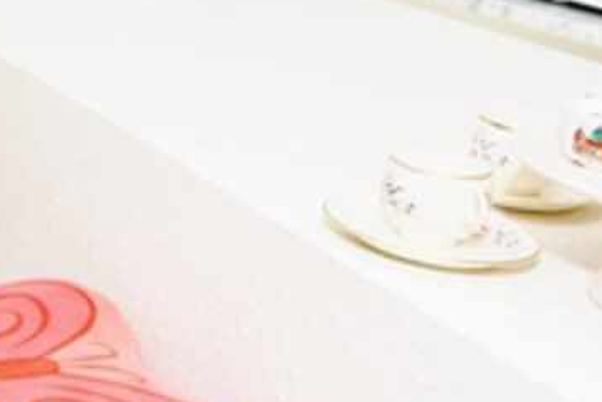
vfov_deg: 18.0
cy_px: 62
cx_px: -128
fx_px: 1255
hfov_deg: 24.4
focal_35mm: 75
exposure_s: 1/100
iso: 200
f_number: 5
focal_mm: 14
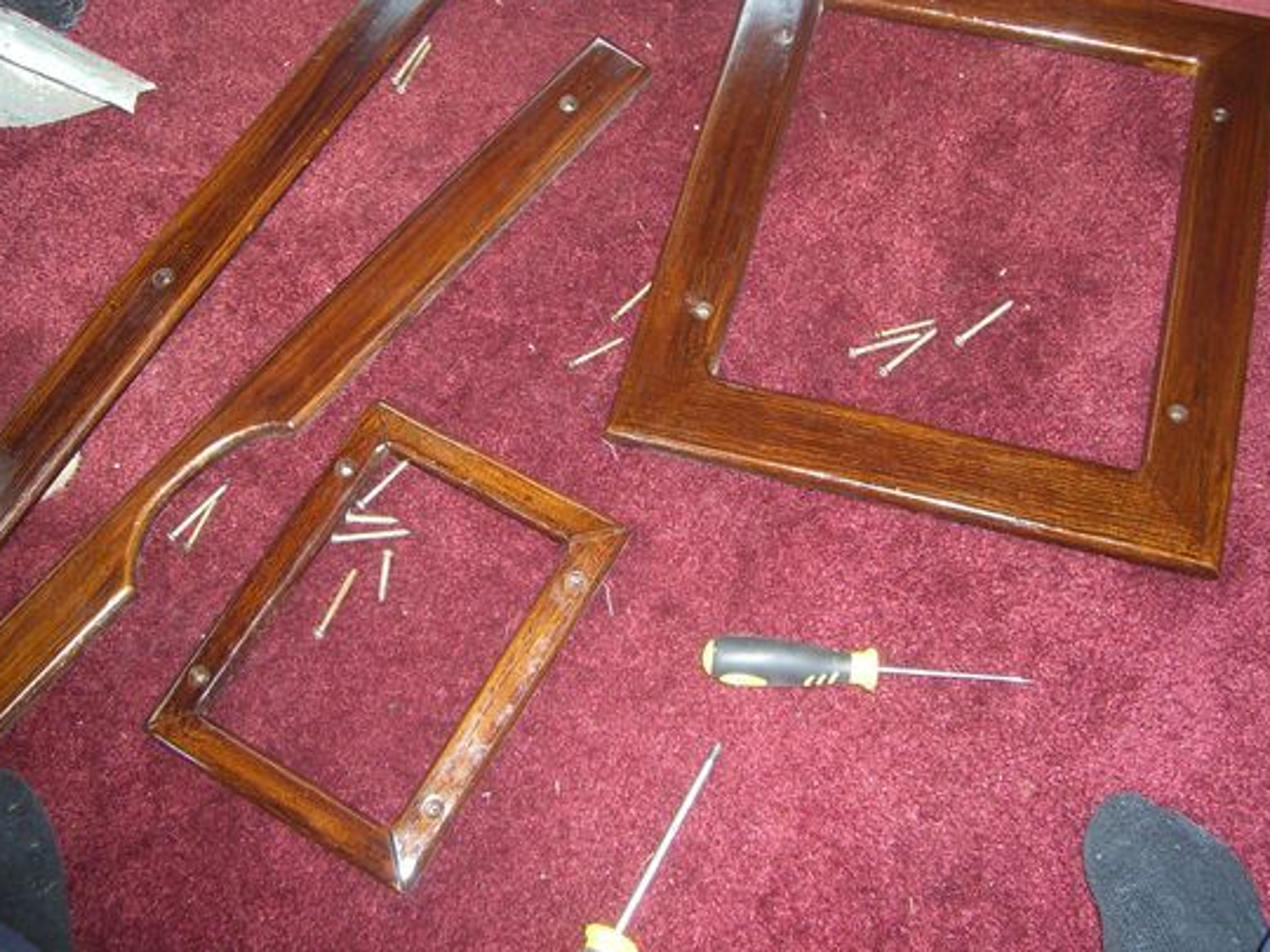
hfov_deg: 42.0
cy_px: 430
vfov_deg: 32.2
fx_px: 1651
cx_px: 576
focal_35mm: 45
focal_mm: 6.2
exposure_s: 1/60
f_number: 2.7
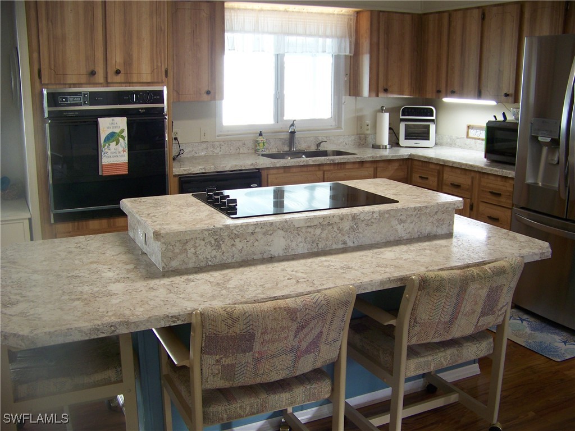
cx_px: 288
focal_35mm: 36
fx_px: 598
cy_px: 216
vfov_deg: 39.7
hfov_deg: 51.4
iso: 100
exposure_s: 1/30
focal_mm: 5.85
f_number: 2.8
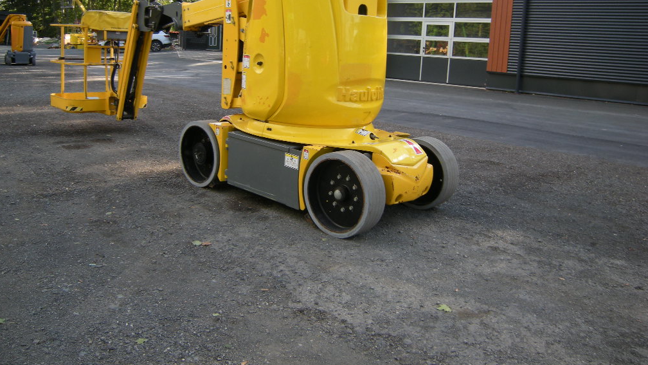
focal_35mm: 31
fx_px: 533
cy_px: 126
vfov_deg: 37.4
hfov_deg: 62.6
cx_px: 321
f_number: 2.8
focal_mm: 4.7
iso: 64
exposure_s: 1/177
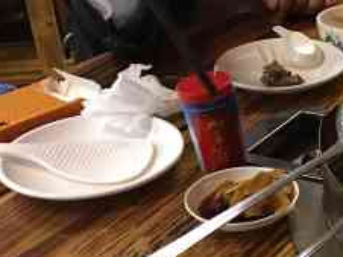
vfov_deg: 16.3
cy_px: 203
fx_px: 891
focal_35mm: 90
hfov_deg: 18.9
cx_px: 527
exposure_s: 1/8
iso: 125
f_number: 2.2
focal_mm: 4.15
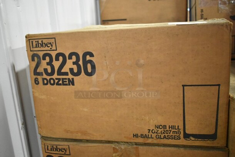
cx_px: 118
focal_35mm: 33
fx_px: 216
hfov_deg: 57.2
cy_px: 78
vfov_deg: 40.1
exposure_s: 1/125
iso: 5600
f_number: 3.8
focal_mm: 22
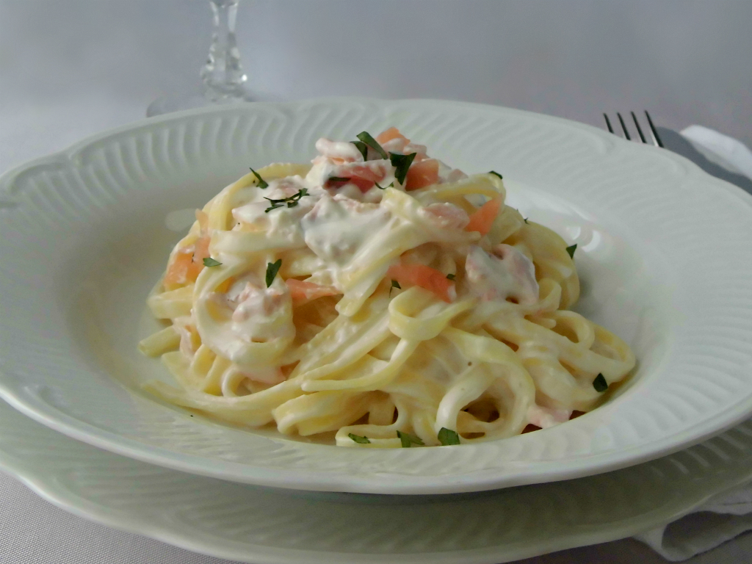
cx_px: 376
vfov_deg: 30.9
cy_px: 282
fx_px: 1021
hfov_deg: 40.4
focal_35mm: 47
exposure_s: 1/60
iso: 200
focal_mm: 8.3
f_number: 3.4
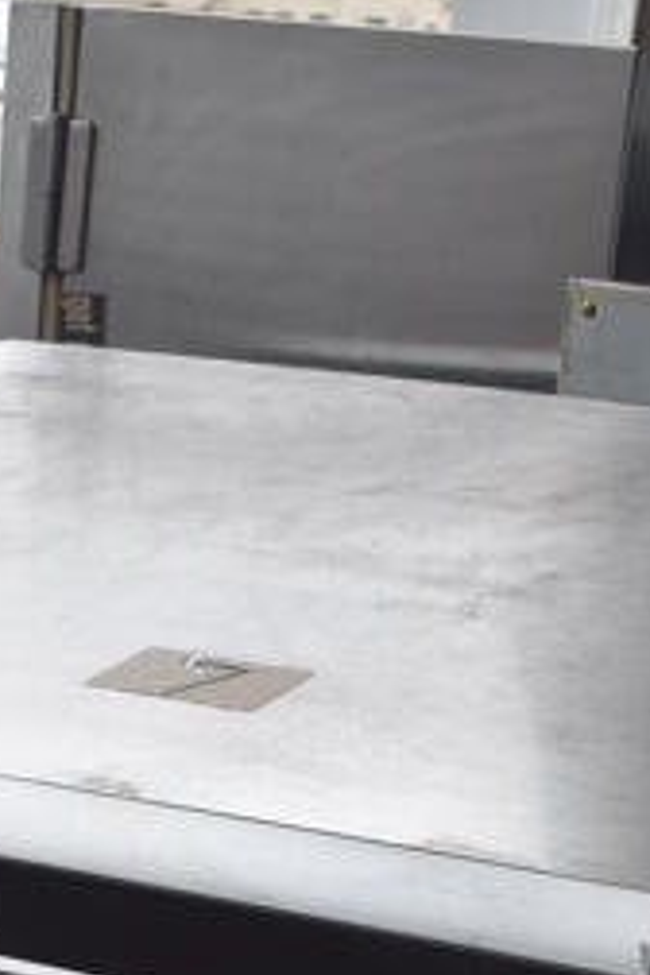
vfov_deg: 18.9
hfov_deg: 13.9
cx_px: 190
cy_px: 1360
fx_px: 2654
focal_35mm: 98
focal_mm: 18
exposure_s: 1/250
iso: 250
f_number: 5.6
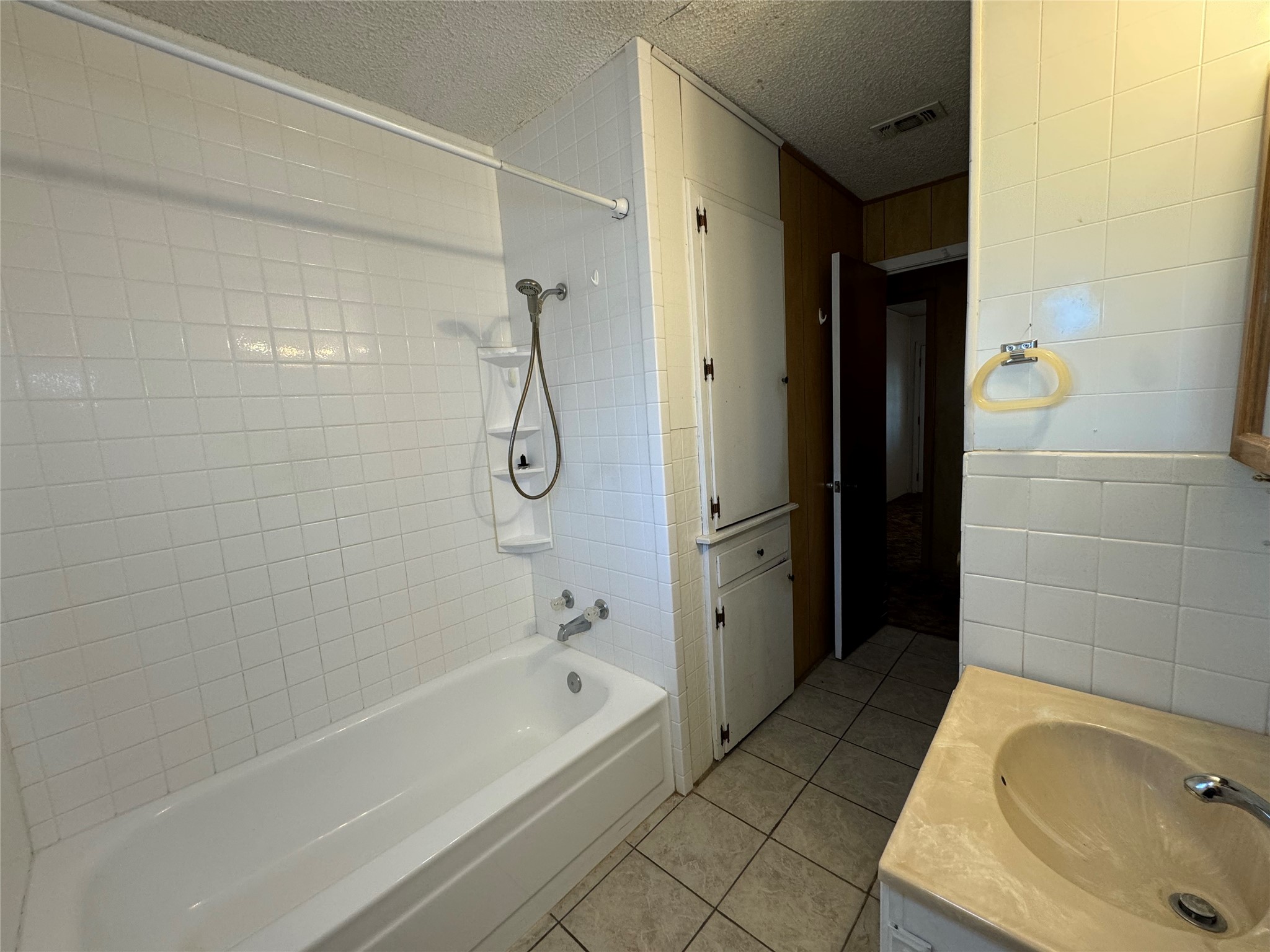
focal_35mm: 14
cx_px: 635
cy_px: 476
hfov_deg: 102.1
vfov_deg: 85.7
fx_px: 514
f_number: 2.2
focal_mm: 2.22
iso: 160
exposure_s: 1/120
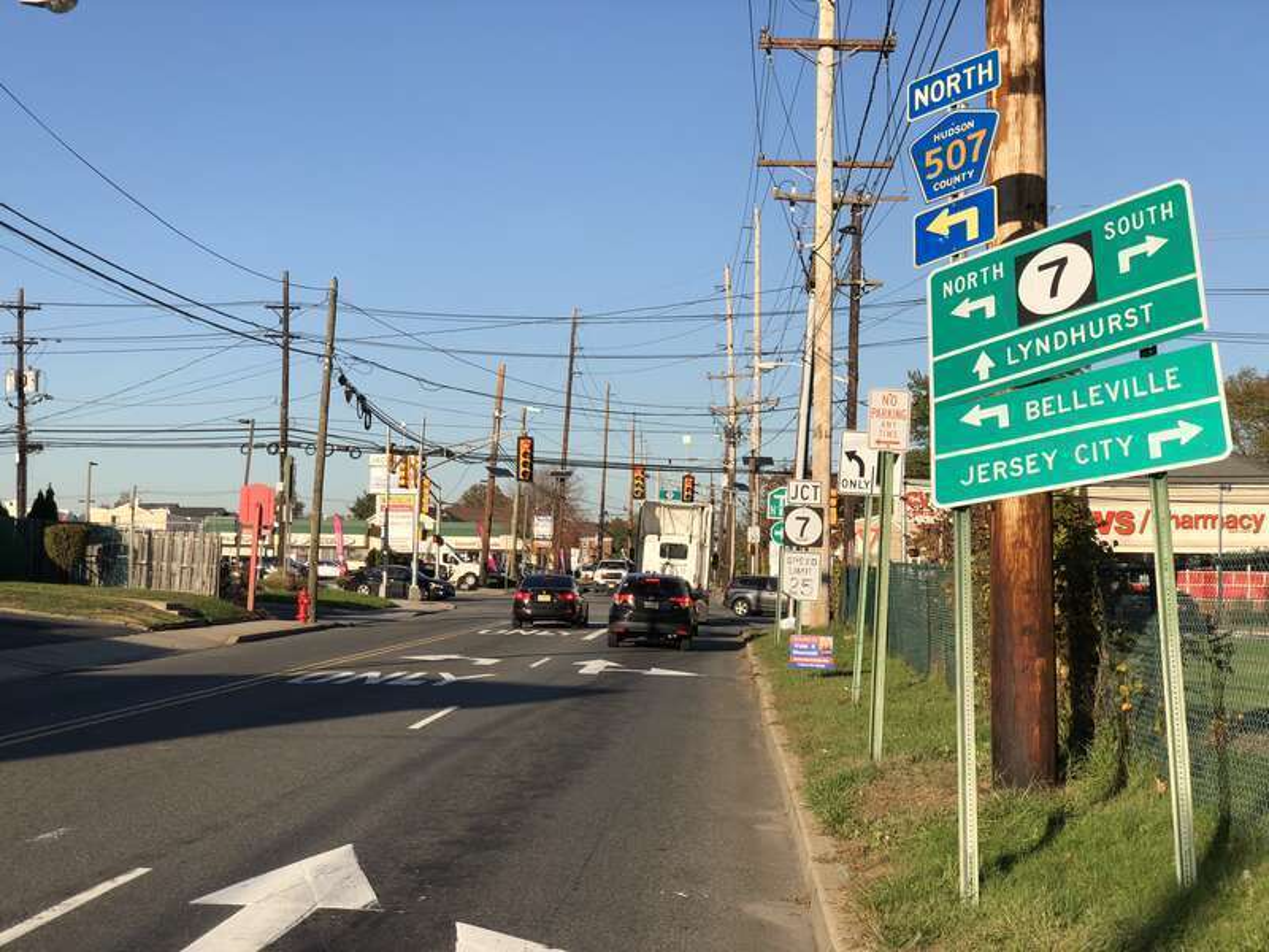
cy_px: 476
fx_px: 1906
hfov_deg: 36.8
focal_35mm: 52
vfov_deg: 28.0
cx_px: 634
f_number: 2.4
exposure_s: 1/1033
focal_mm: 6
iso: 16
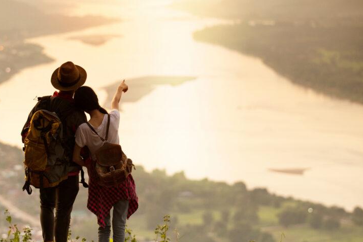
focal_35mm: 146
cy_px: 132
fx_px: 1472
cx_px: 148
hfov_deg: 14.0
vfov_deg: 9.4
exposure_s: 1/50
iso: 400
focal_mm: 102
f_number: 2.8
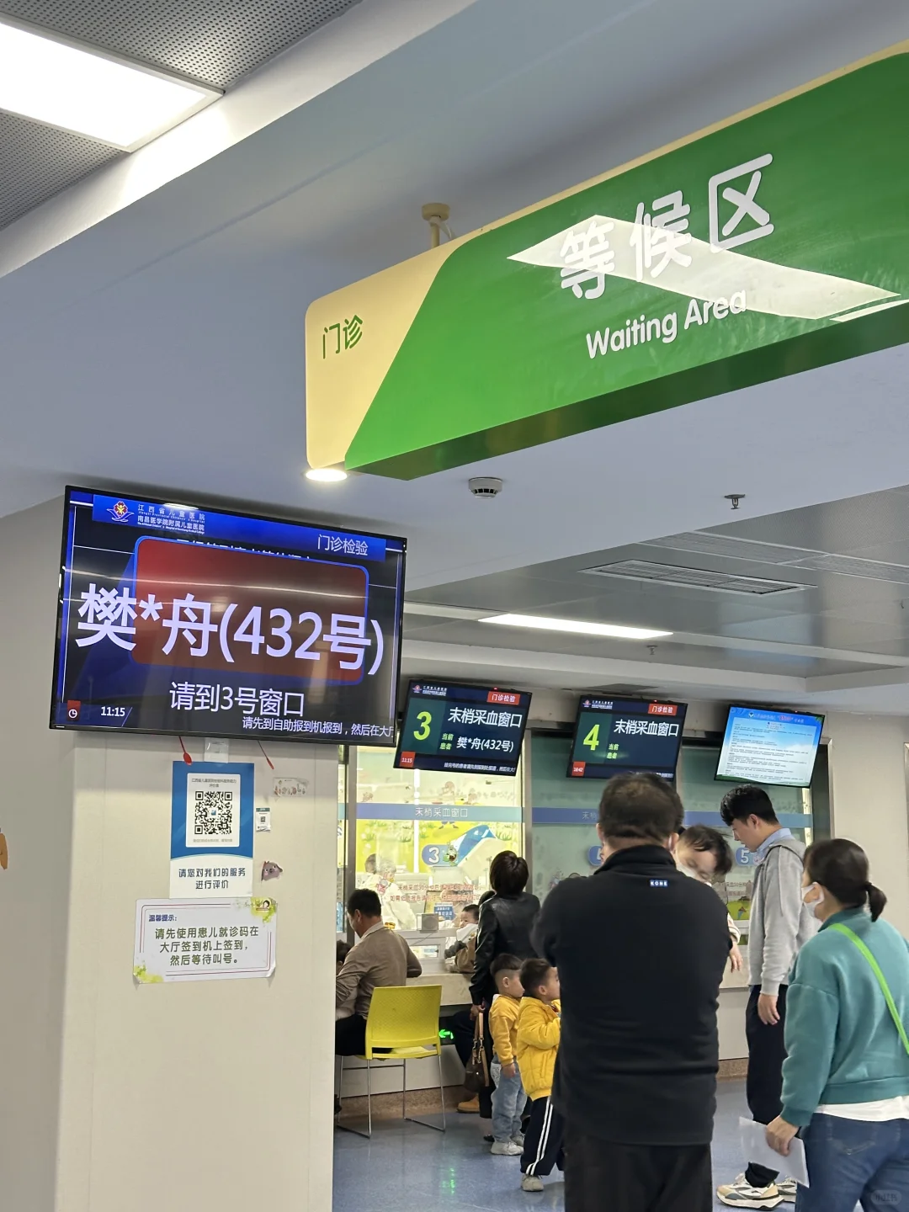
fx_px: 1681
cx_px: 454
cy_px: 606
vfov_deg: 39.7
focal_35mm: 48
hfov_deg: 30.3
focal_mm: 6.86
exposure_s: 1/33
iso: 200
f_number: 1.78
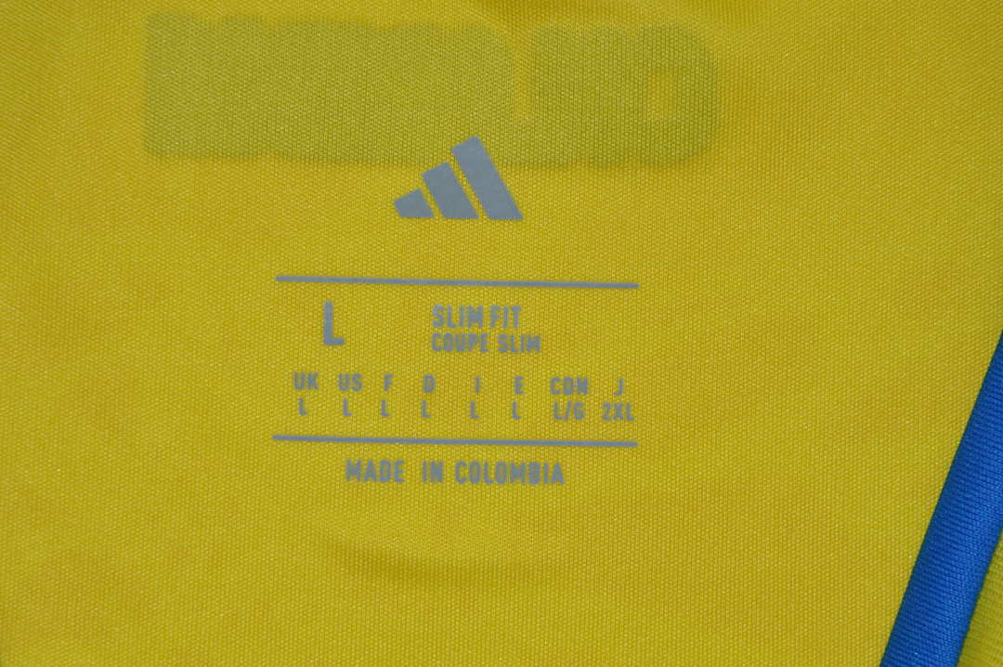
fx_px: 4384
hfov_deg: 13.1
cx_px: 502
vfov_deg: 8.7
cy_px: 334
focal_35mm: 158
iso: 400
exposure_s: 1/200
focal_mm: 105
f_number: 16
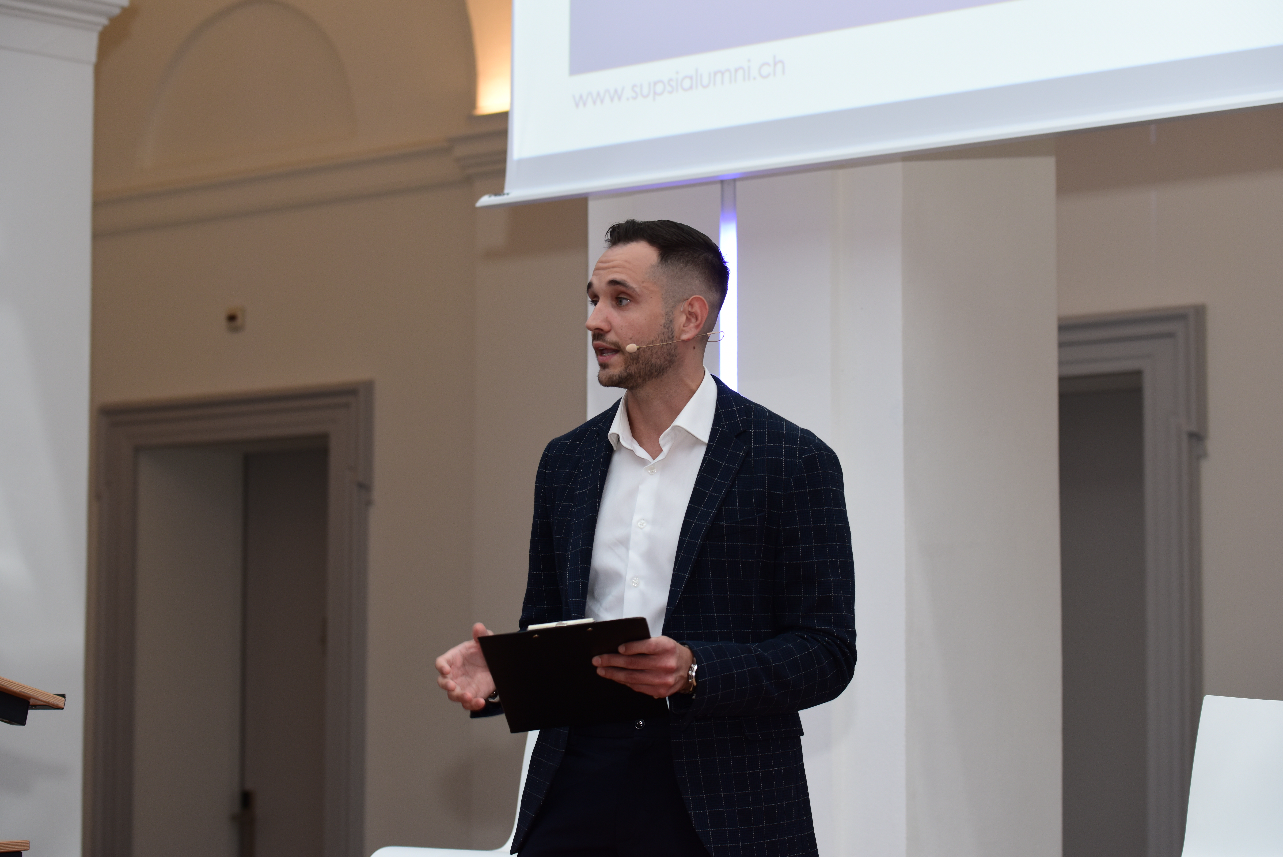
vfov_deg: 14.9
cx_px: 642
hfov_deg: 22.1
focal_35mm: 92
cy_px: 428
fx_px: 3280
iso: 500
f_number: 4.5
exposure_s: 1/60
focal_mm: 92
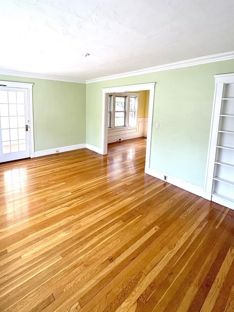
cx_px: 94
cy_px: 124
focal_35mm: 17
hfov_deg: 74.0
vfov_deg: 89.8
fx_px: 153
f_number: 2.2
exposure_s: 1/99
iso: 100
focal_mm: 2.22
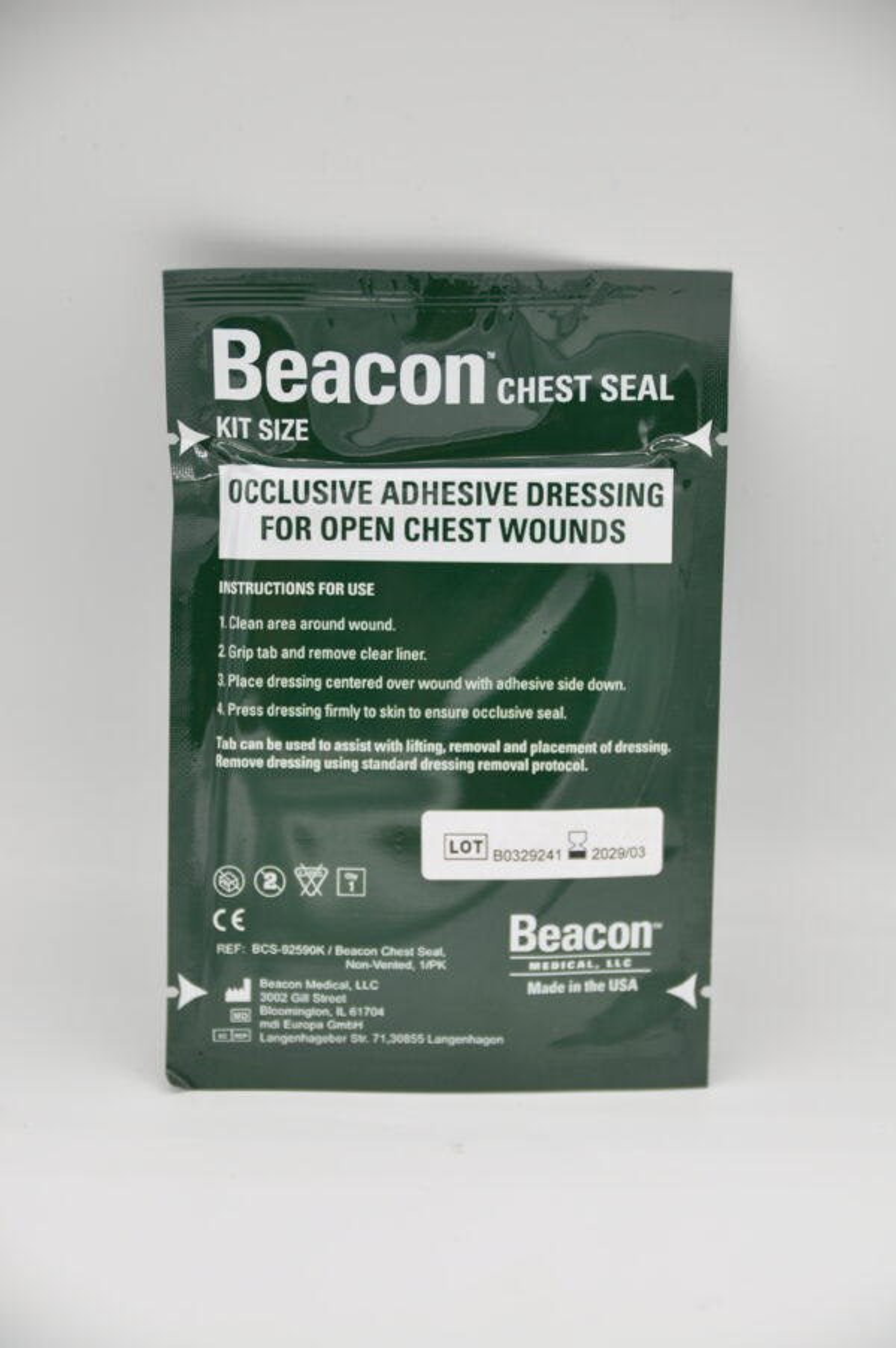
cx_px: 448
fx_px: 2806
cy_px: 674
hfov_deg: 18.1
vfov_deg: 27.0
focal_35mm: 75
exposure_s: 1/750
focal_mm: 50
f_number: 2.8
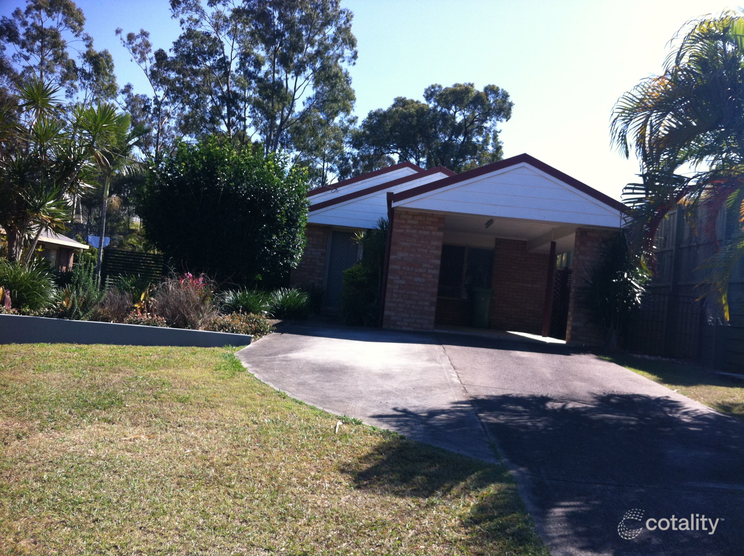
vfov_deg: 40.6
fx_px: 751
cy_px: 278
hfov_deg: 52.7
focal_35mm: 35
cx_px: 372
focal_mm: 3.85
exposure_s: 1/670
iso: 80
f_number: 2.8
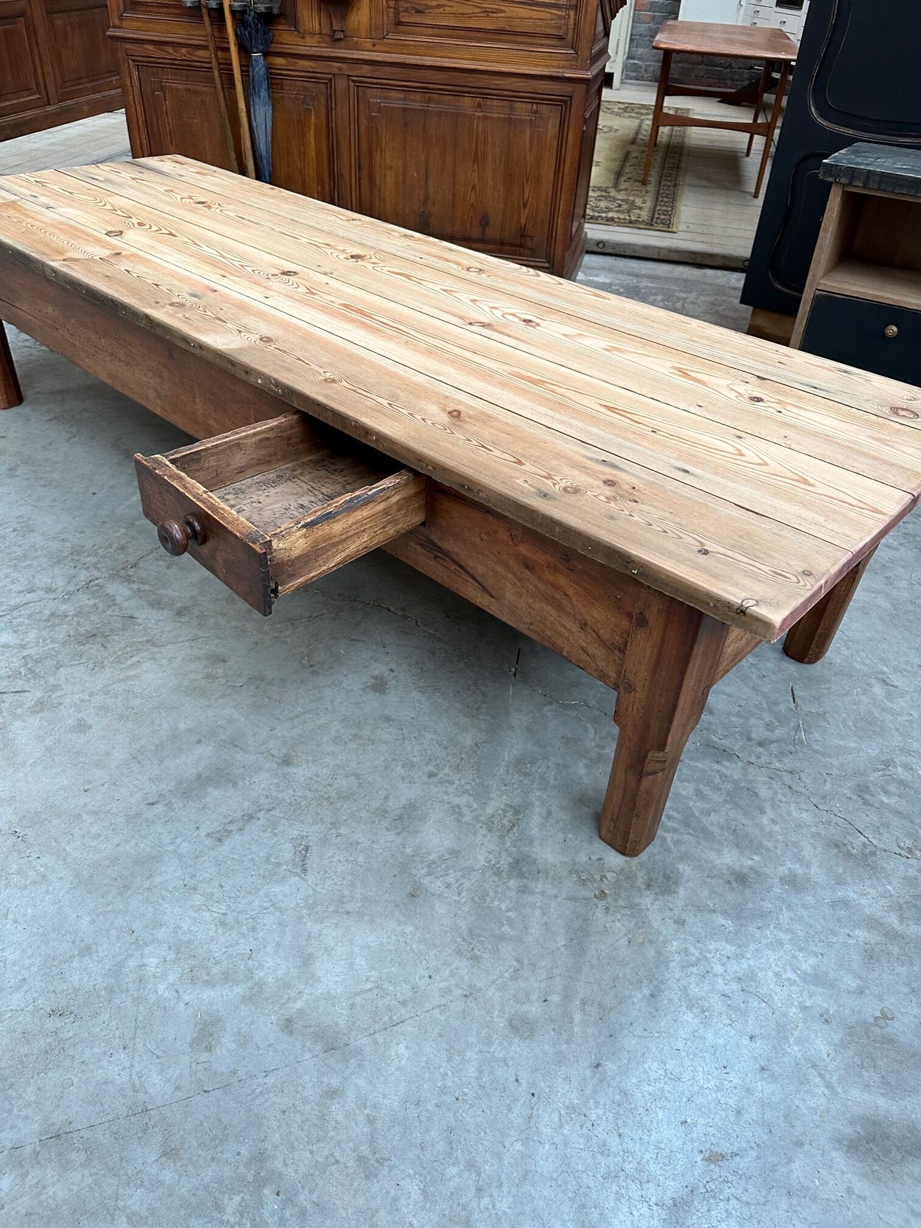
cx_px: 460
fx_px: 851
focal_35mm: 24
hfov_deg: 56.8
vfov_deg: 71.6
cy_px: 614
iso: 200
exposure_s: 1/121
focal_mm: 6.86
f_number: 1.78
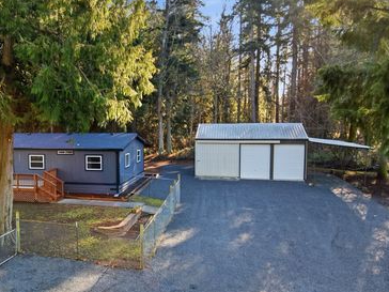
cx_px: 128
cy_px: 149
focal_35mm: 33
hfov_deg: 54.2
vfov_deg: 42.9
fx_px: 371
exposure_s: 1/125
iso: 200
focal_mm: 4.5
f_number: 2.8
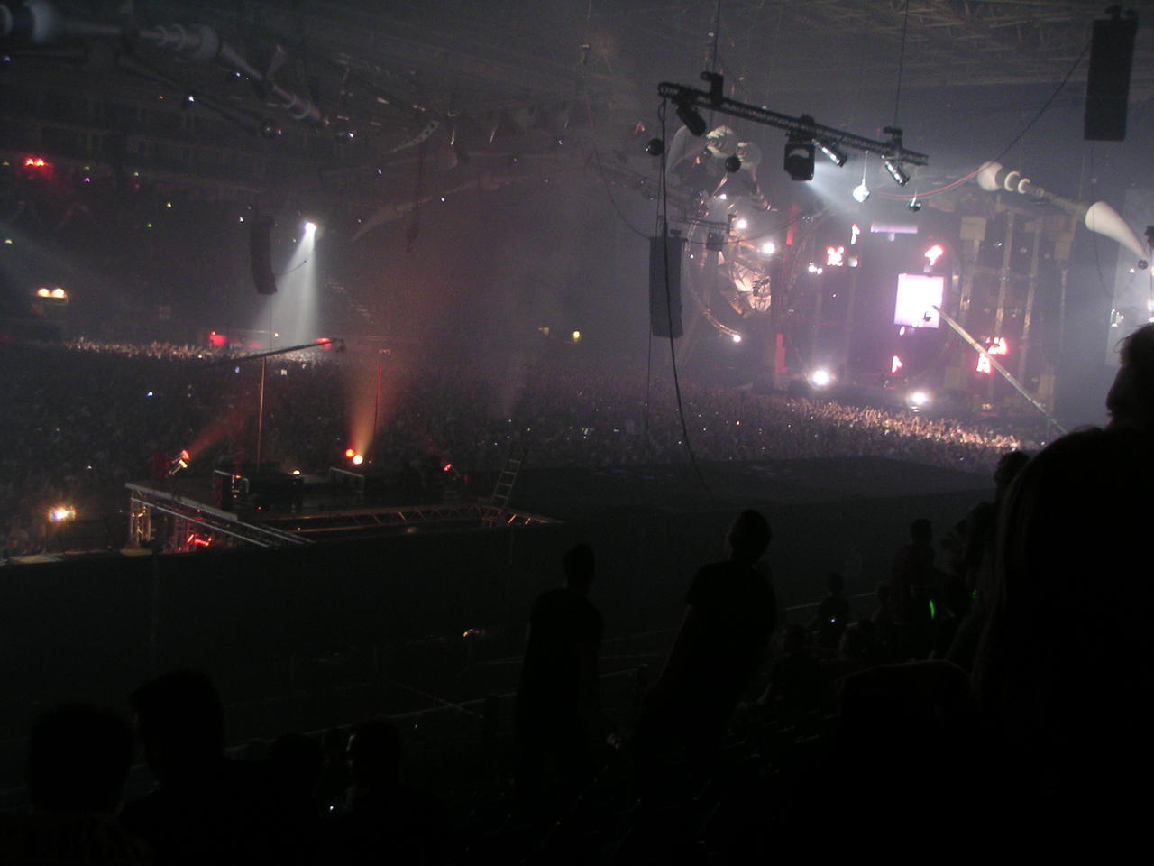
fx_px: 1267
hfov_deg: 49.0
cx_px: 577
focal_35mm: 38
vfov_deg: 37.7
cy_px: 433
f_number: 2.8
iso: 100
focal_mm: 6
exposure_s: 1/6
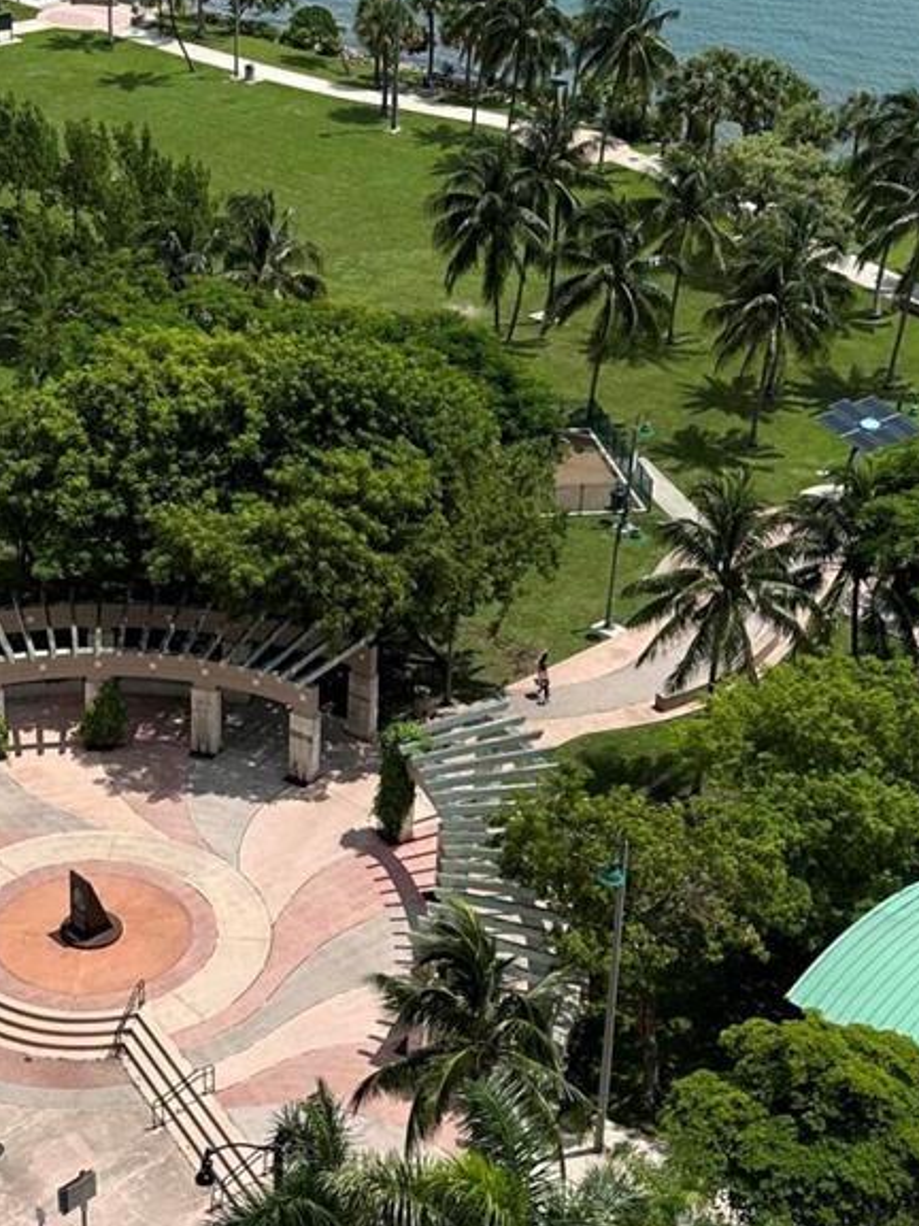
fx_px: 2265
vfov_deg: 30.2
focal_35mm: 64
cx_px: 332
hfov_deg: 22.9
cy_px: 513
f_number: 1.78
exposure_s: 1/7576
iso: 80
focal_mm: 6.86
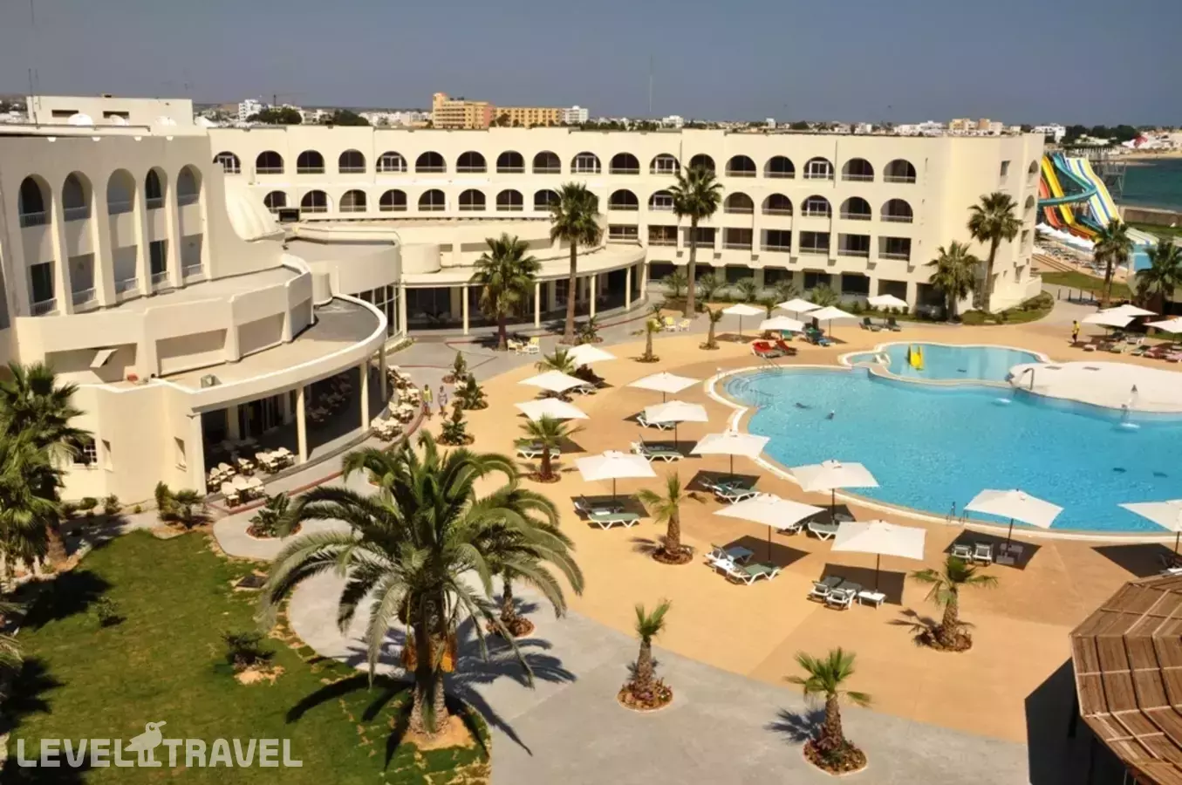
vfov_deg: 39.9
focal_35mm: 33
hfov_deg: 57.3
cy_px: 392
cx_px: 591
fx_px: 1082
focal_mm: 22
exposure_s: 1/200
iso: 320
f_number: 20
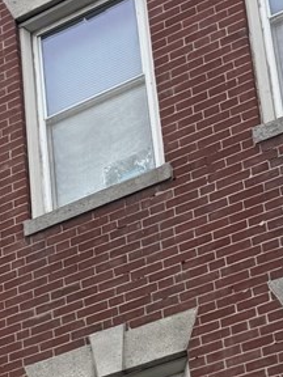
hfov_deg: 10.3
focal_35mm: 128
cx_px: -362
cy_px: 623
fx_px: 1395
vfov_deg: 14.1
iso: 64
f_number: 1.78
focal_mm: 6.76
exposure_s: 1/270
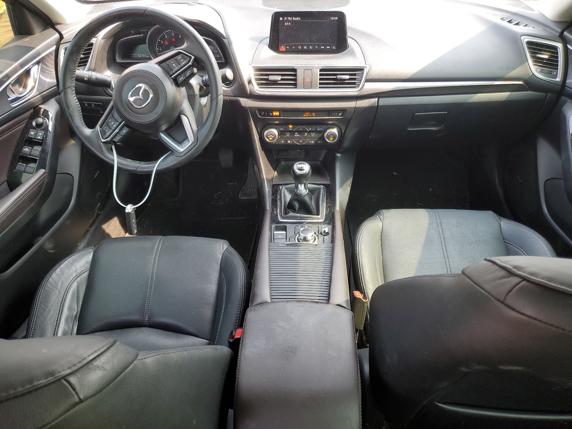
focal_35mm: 26
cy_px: 214
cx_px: 286
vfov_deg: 53.1
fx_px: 430
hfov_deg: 67.3
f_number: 1.5
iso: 54
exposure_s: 1/120
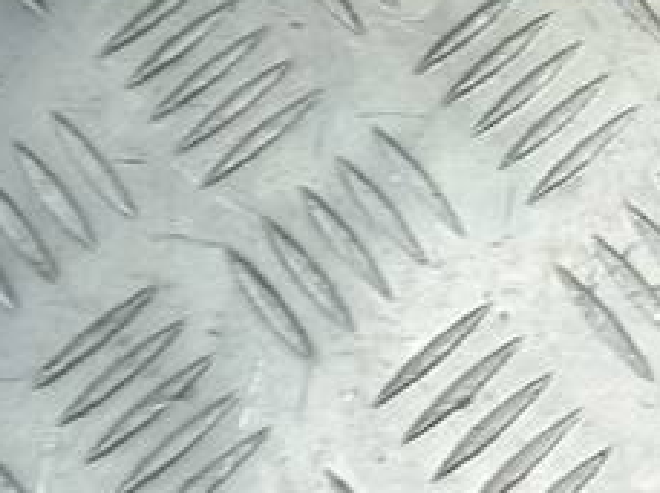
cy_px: -453
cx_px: 723
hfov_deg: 17.0
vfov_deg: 11.9
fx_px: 2132
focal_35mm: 112
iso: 50
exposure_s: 1/50
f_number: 1.8
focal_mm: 4.6
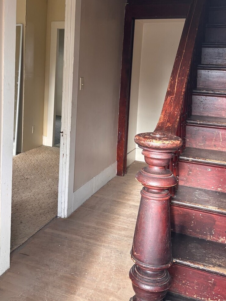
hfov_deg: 37.5
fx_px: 331
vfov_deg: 48.3
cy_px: 105
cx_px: 87
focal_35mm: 38
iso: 80
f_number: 1.6
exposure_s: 1/121
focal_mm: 5.96
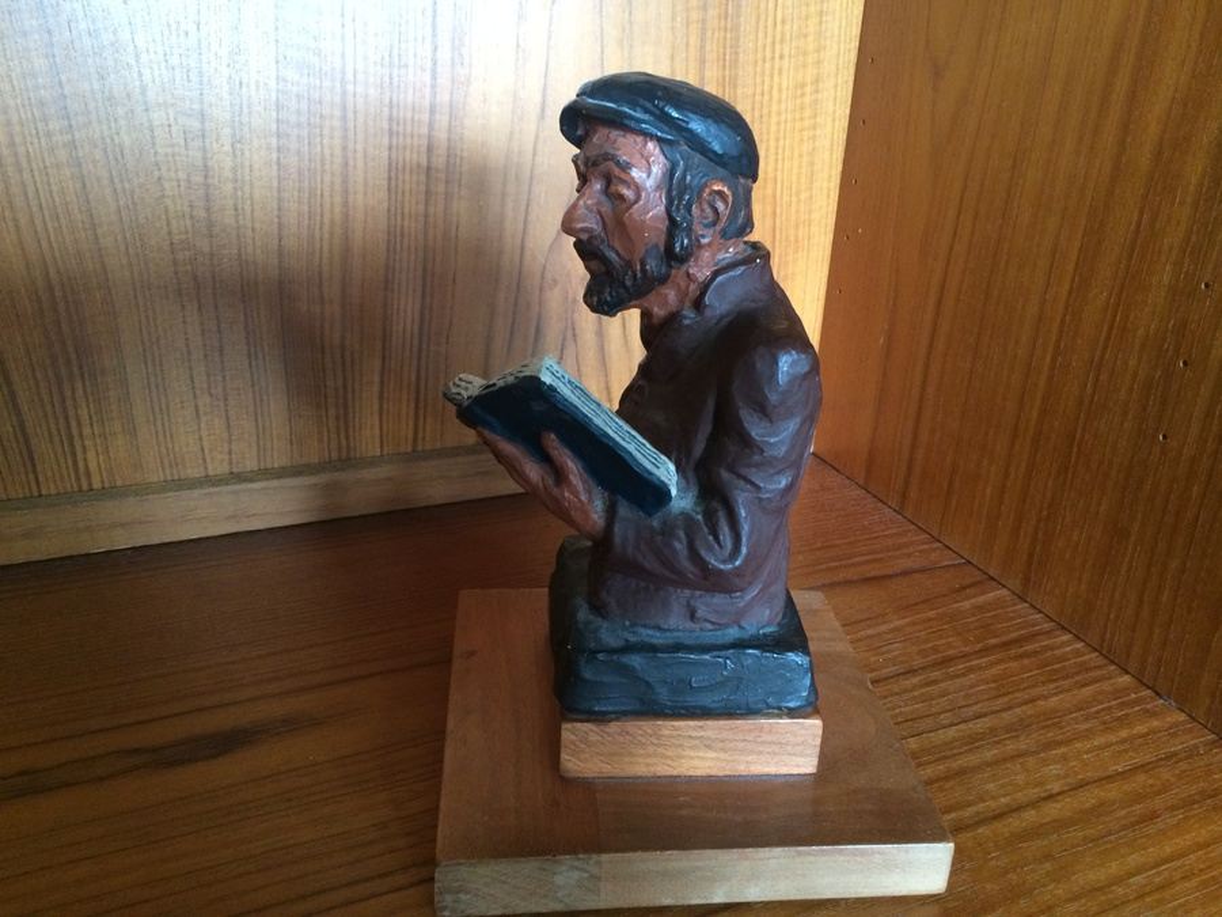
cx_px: 611
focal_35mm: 30
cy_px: 458
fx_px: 1059
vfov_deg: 46.8
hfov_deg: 60.0
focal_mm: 4.12
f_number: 2.2
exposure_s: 1/30
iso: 200
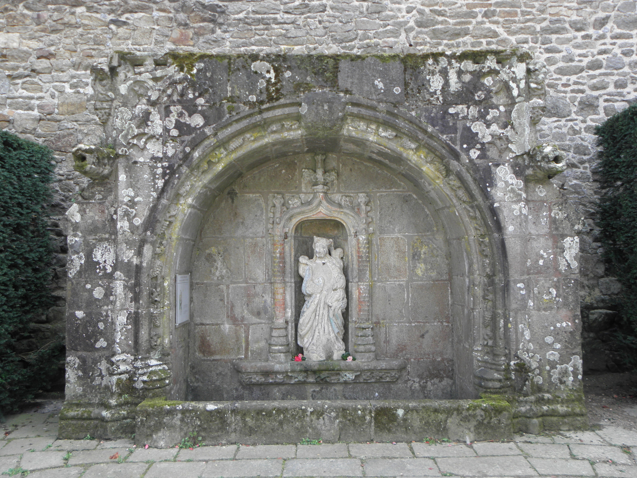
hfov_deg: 61.7
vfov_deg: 48.2
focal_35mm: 29
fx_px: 534
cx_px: 318
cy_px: 239
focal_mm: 5.16
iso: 64
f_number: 3.2
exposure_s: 1/80
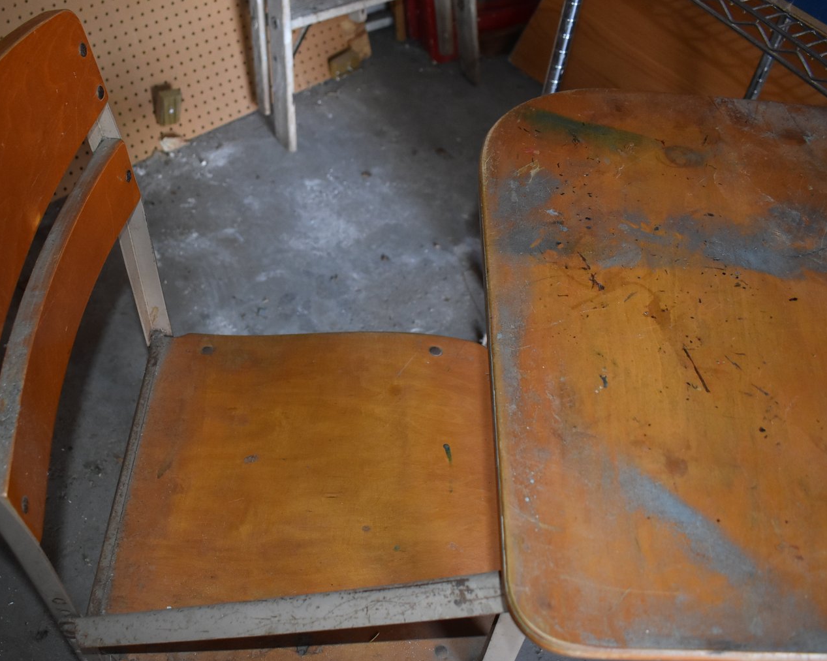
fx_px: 832
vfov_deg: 43.3
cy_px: 348
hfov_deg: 52.5
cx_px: 328
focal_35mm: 34
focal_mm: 18
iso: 1100
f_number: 3.5
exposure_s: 1/100
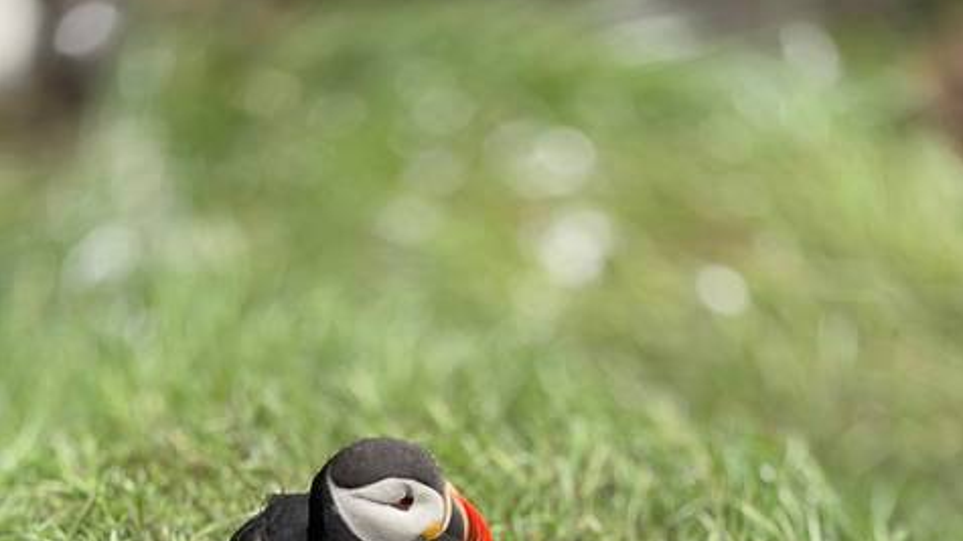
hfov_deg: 12.2
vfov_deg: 6.9
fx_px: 4493
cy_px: 563
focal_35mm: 176
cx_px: 485
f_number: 2.8
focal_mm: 15.66
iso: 64
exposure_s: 1/165
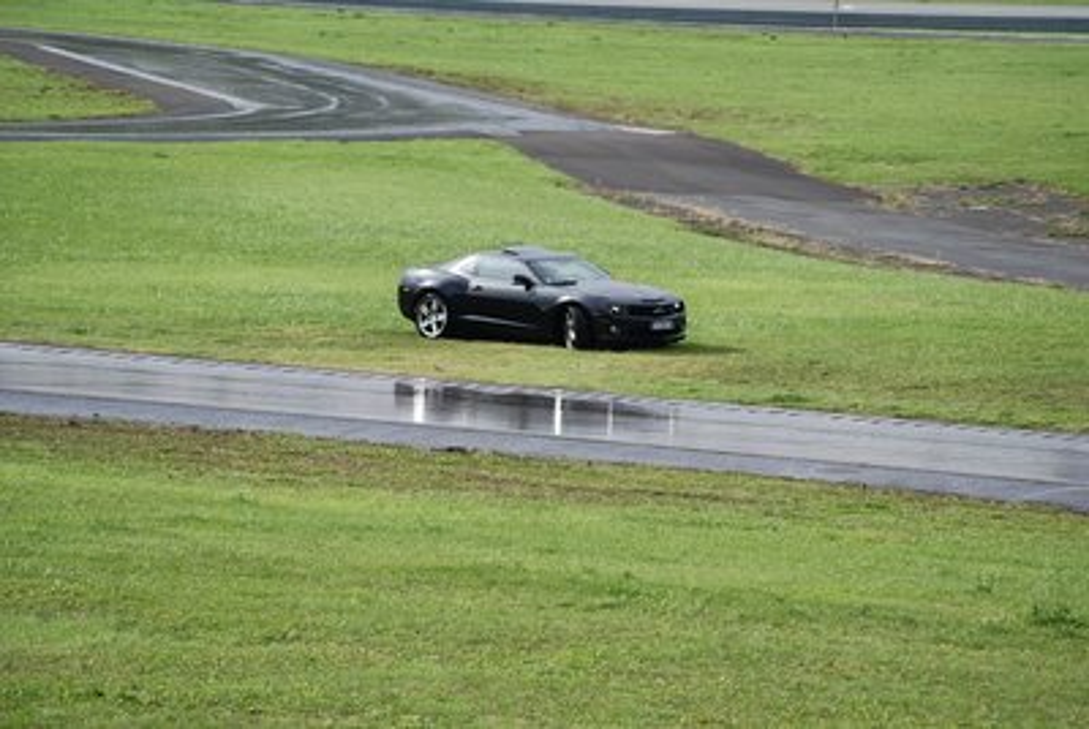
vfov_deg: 4.6
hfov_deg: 6.9
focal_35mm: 300
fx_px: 9088
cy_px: 364
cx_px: 544
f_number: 6.3
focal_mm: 200
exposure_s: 1/320
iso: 100
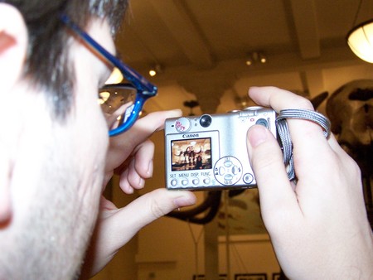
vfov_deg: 28.6
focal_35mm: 51
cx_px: 186
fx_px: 550
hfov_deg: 37.5
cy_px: 140
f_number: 3
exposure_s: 1/60
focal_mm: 8.5
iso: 400
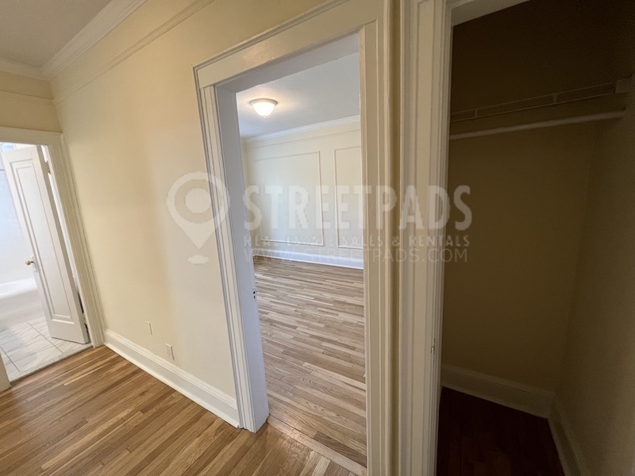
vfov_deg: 89.9
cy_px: 238
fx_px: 238
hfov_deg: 106.2
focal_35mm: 13
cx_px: 318
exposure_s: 1/120
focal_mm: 1.57
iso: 200
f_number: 1.8
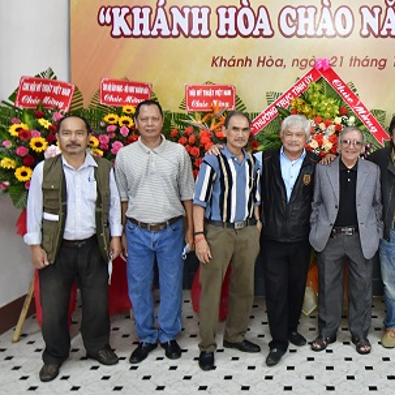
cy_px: 142
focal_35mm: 37
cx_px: 329
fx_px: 478
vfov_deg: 44.5
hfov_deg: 42.4
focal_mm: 15
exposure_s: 1/25
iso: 4500
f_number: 9
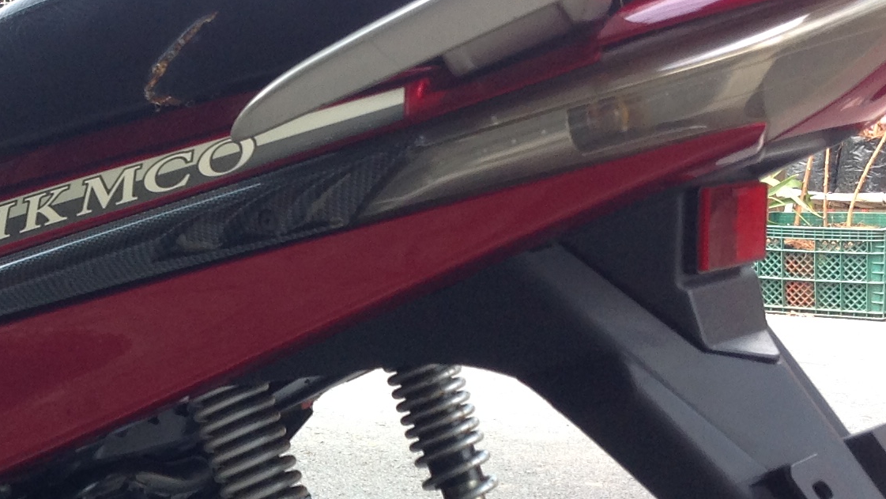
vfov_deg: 13.7
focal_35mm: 88
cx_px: 73
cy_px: 405
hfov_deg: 23.5
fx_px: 2068
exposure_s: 1/200
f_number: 2.4
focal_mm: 4.28
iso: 50
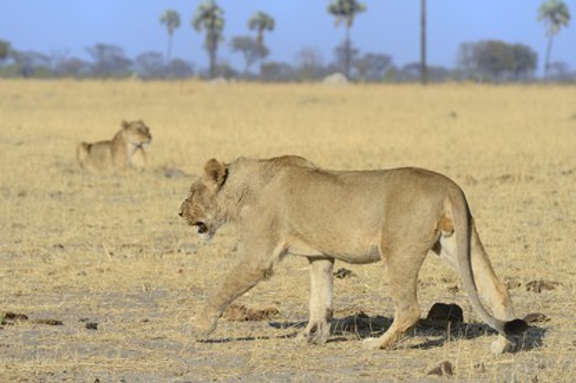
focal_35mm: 283
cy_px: 192
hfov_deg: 7.3
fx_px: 4526
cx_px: 289
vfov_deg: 4.9
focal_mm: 280
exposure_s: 1/640
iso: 400
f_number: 11
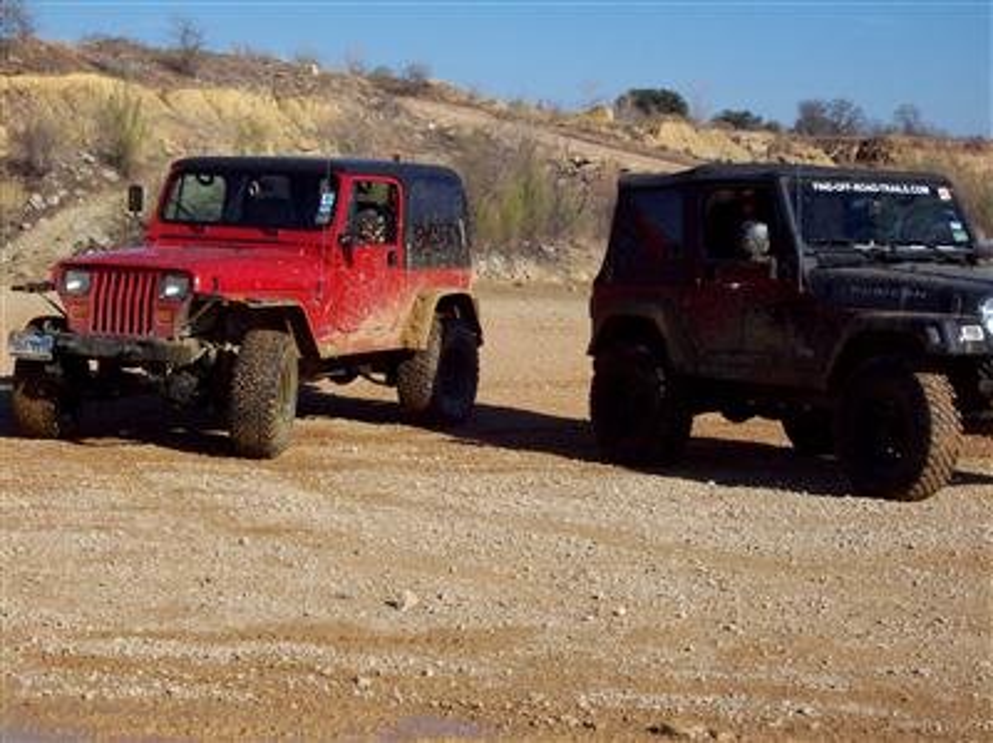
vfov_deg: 16.9
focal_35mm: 87
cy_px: 372
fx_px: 2493
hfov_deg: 22.5
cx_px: 496
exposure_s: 1/543
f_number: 7.6
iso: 80
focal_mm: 14.3
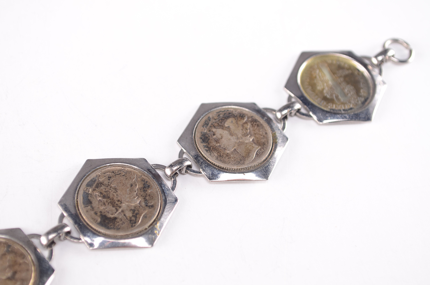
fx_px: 983
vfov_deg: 16.5
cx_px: 215
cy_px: 142
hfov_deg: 24.7
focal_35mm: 82
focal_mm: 55
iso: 100
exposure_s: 1/80
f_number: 7.1
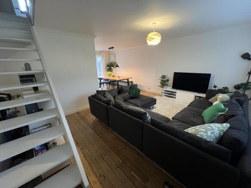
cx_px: 126
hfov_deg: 106.2
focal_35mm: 13
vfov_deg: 89.9
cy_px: 94
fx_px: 94
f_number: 1.8
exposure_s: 1/60
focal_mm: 1.57
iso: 640
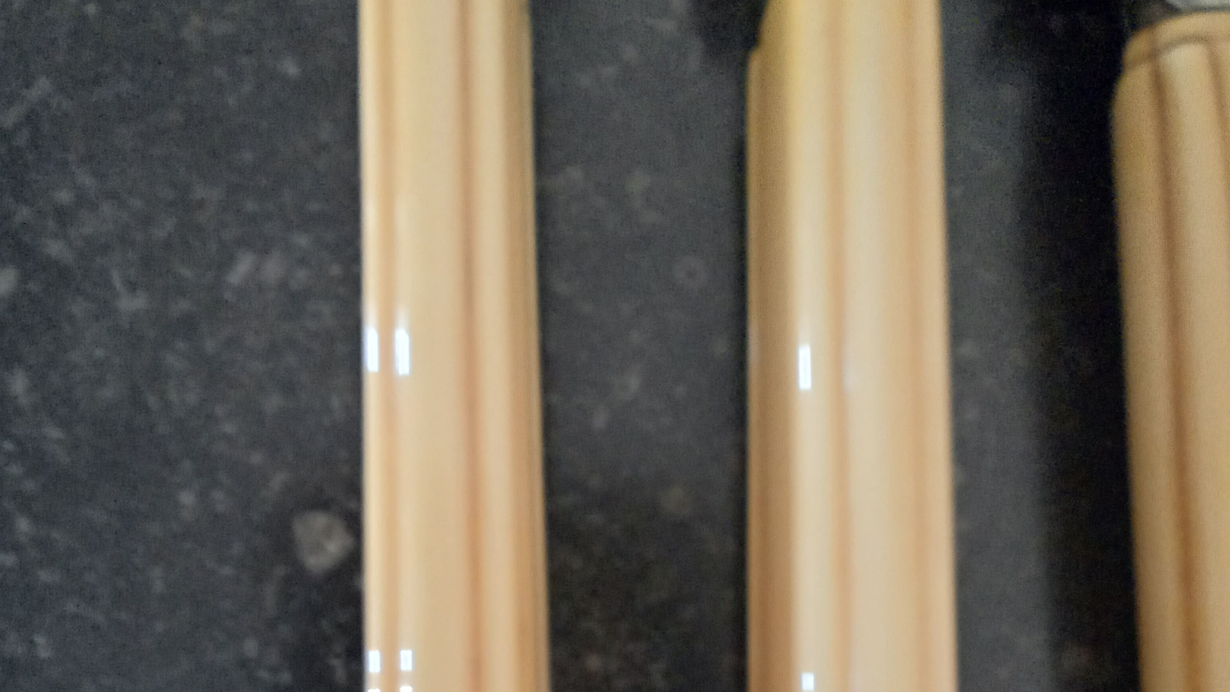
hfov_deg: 61.0
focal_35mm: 32
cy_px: 548
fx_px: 1044
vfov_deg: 35.6
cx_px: 615
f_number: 2.2
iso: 1091
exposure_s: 1/20
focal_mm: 2.24
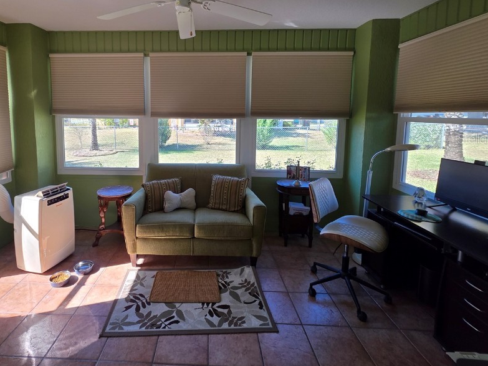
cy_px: 138
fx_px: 240
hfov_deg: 90.0
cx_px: 198
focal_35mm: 17
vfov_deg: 73.5
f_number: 1.9
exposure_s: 1/120
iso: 25
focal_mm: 2.2
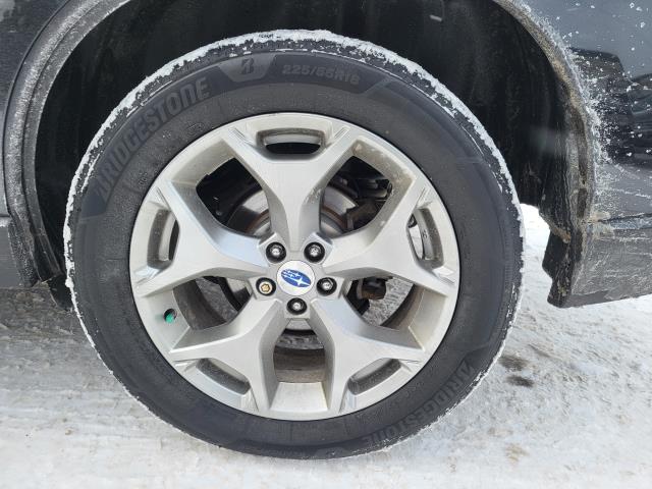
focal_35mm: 26
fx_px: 490
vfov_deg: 53.1
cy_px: 244
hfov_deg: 67.3
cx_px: 326
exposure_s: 1/428
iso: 40
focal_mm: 5.4
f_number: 1.8
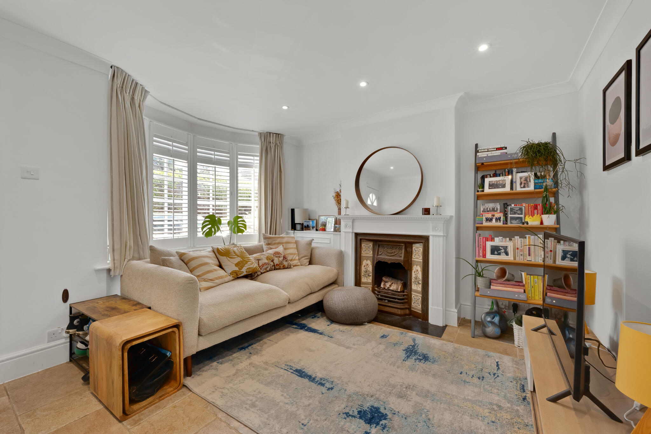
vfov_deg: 79.2
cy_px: 217
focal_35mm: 14
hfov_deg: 102.3
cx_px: 326
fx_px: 262
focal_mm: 14.5
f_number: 11
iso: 400
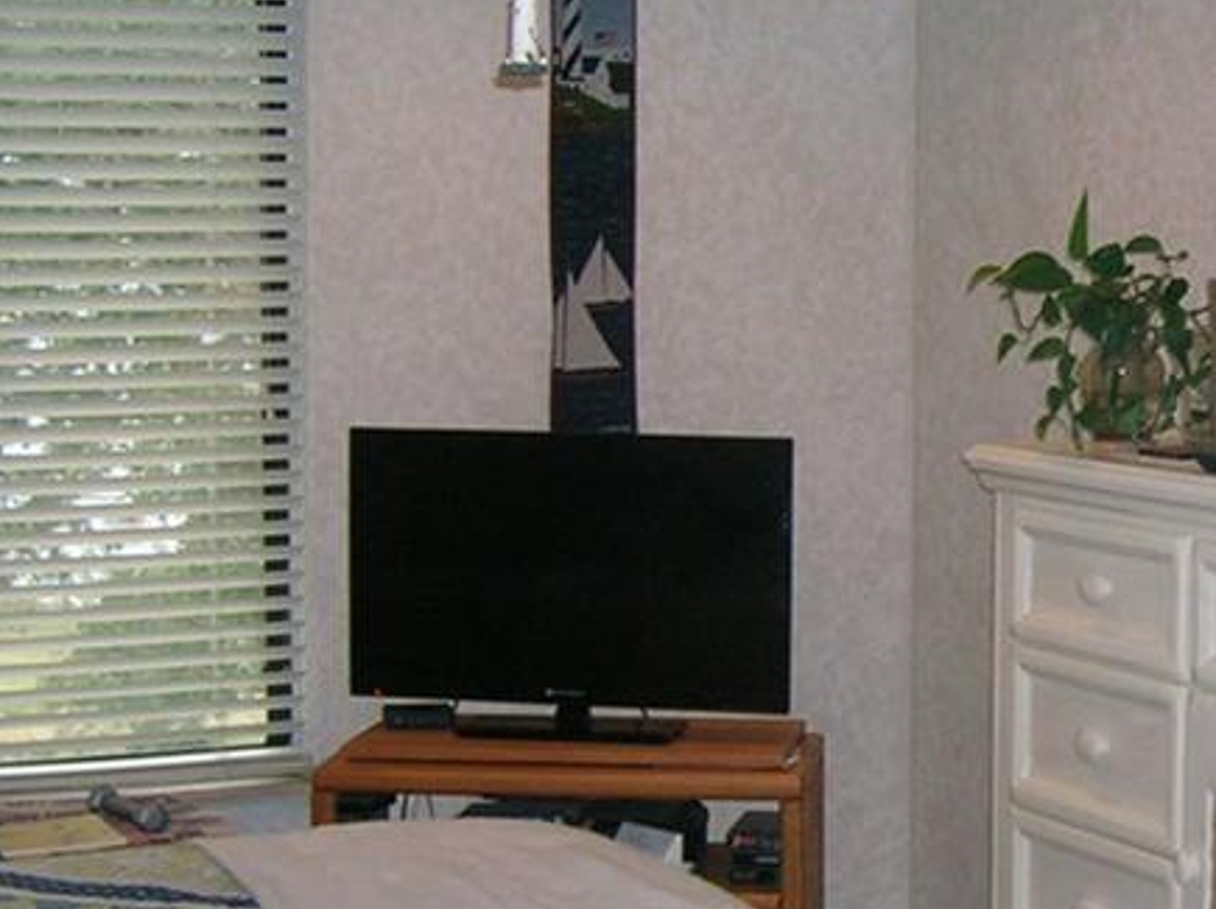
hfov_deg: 24.1
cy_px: 505
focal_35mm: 80
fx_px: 2806
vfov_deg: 18.4
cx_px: 976
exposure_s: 1/60.1
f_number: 2.9
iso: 98
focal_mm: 5.7
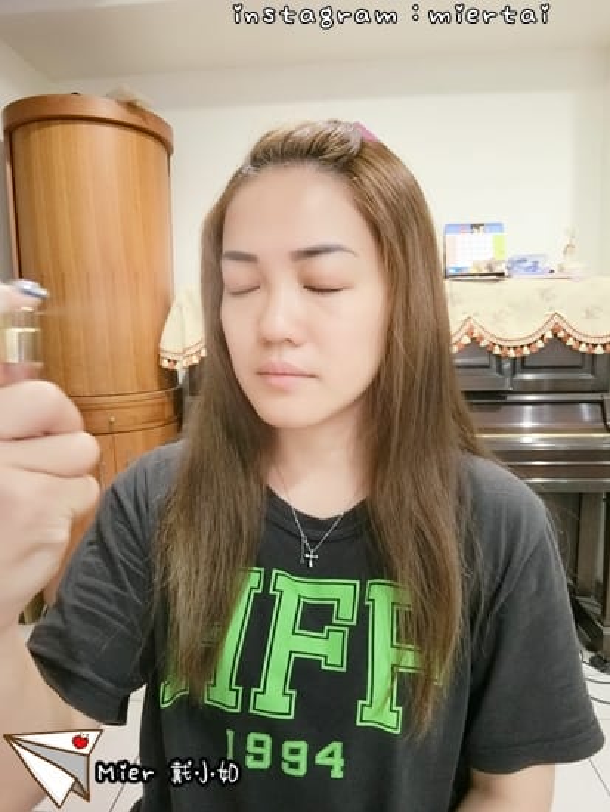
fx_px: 493
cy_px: 406
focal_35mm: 21
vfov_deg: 79.0
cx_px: 305
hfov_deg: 63.5
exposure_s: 1/20
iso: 640
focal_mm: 4.58
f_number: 2.8
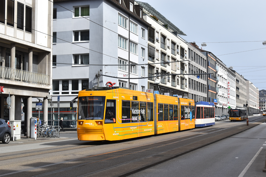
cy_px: 88
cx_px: 133
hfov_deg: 35.0
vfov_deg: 23.8
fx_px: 421
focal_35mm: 57
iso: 200
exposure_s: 1/400
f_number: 10
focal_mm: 38
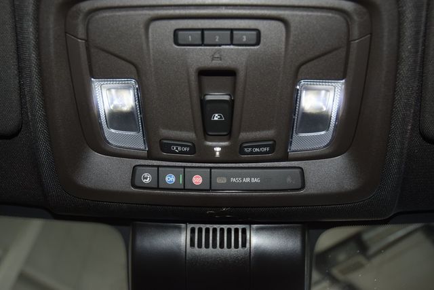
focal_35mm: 38
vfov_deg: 35.5
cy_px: 145
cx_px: 217
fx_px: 452
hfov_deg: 51.3
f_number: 3.8
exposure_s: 1/80
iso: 560
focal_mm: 25
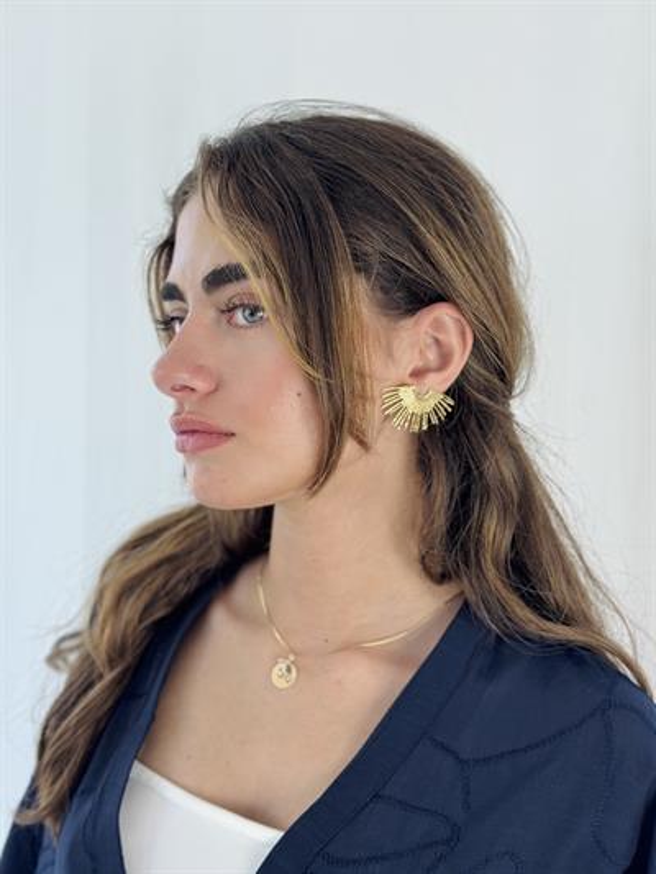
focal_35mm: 48
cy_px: 437
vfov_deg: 39.6
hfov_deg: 30.3
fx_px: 1212
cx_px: 328
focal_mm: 6.76
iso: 100
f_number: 1.78
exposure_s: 1/100
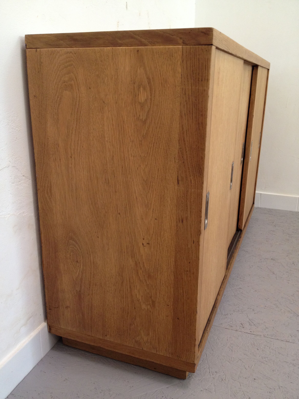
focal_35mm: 35
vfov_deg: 52.6
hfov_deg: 40.7
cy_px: 200
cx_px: 150
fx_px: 403
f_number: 2.4
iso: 125
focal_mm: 4.28
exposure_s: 1/20
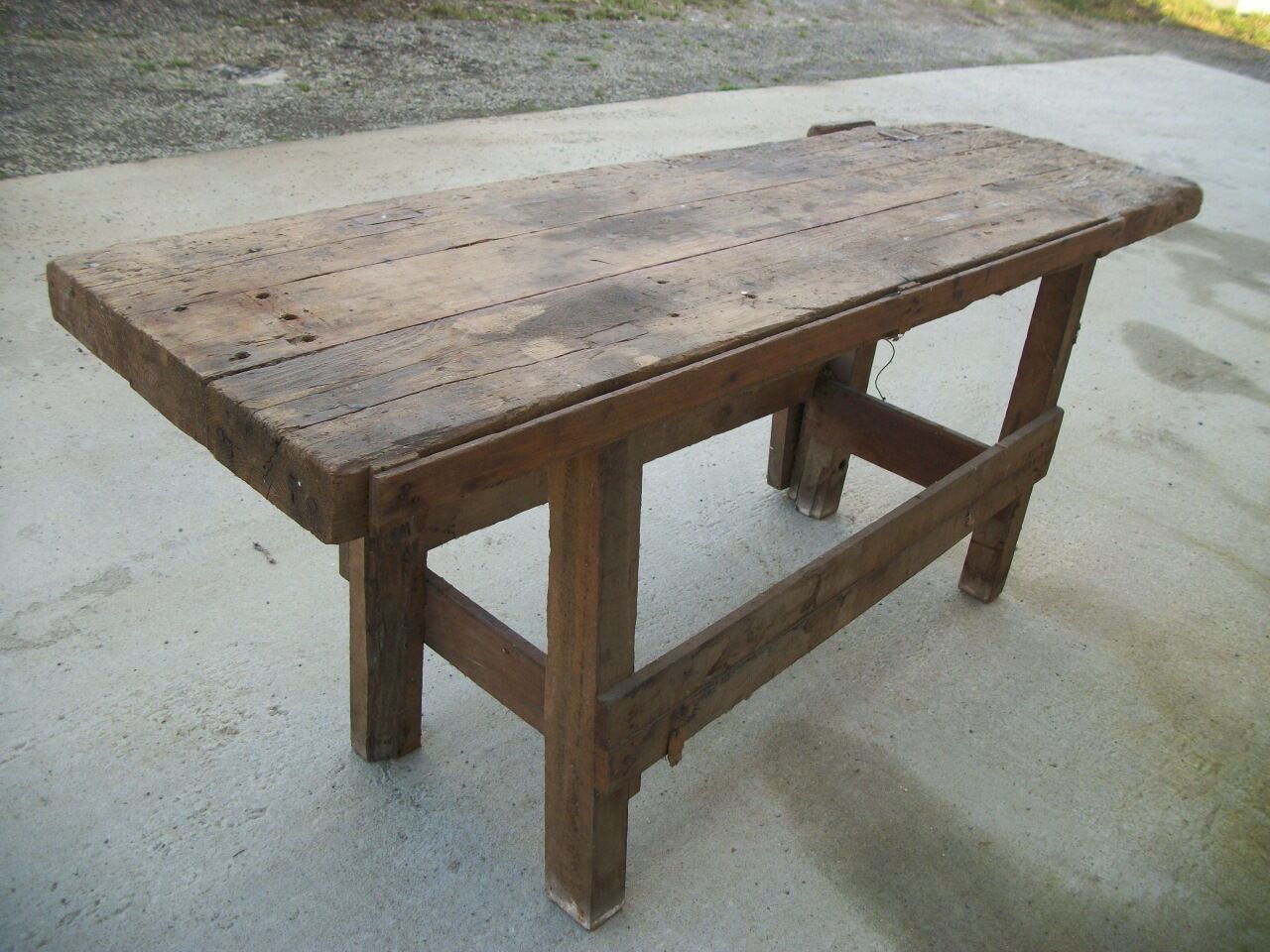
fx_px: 1174
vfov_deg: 44.2
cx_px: 635
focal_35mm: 32
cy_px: 476
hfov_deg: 56.8
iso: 80
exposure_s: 1/160
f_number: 2.9
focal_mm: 5.7
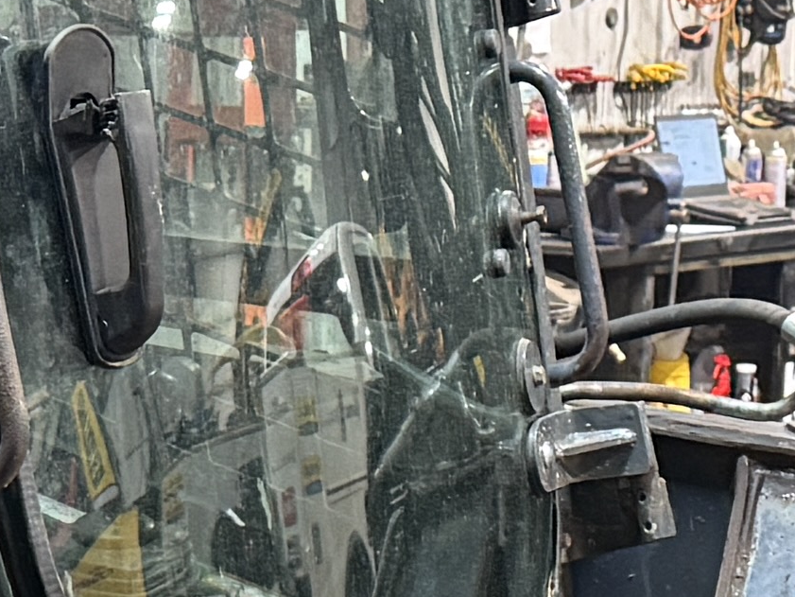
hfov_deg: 12.1
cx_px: 274
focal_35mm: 163
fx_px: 3744
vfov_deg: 8.7
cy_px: 1104
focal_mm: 6.76
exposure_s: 1/60
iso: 400
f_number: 1.78
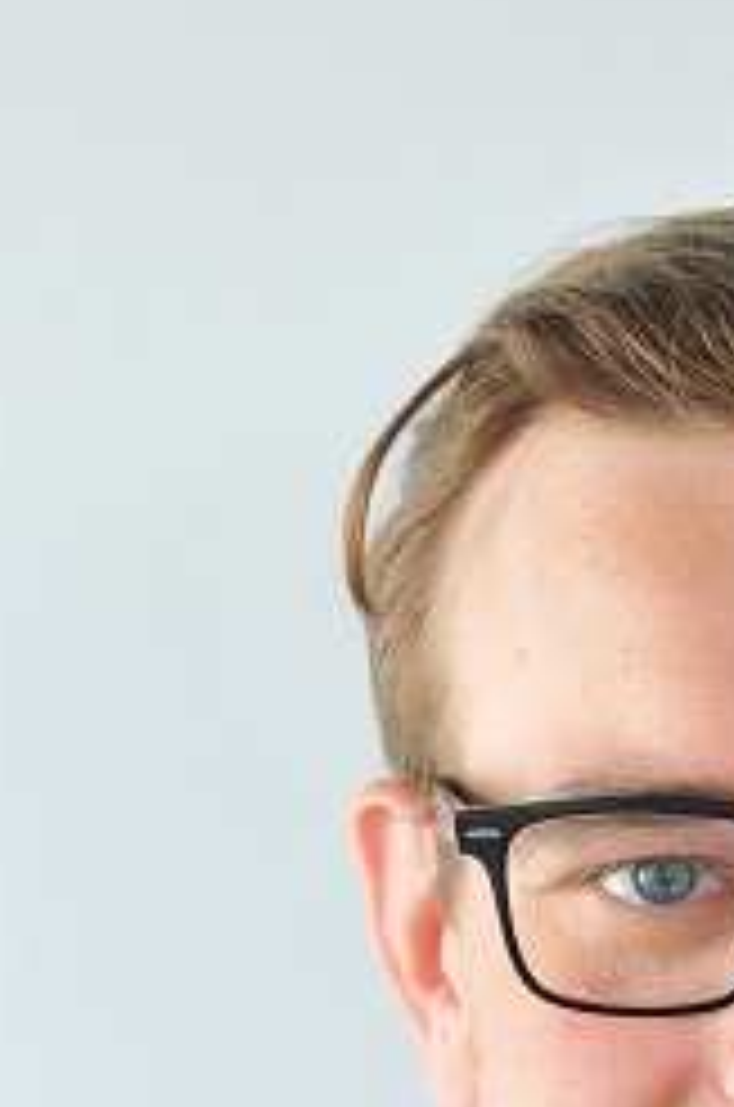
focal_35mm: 192
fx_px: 5891
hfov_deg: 7.1
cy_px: 1845
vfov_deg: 10.3
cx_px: 700
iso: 400
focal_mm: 35
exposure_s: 1/60
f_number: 3.2
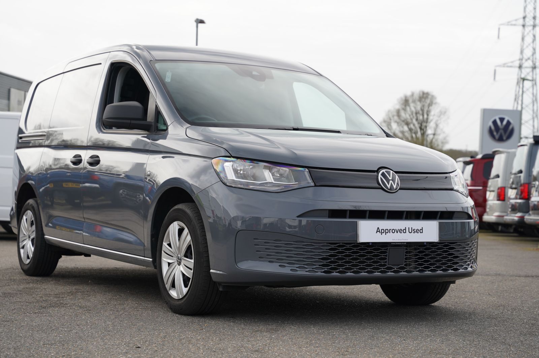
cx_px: 270
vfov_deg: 21.2
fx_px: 959
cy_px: 179
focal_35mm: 64
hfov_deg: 31.4
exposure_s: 1/250
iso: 100
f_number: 4.5
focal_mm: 64.1
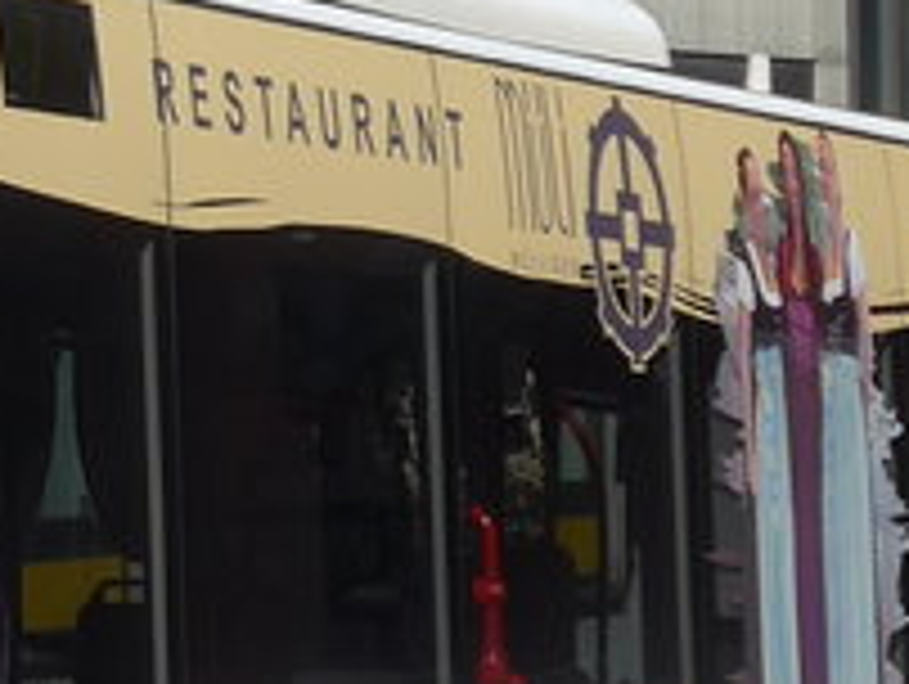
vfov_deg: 4.3
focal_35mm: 350
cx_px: -356
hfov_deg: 5.6
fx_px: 9202
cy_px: 108
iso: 80
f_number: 3.5
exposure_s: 1/1300
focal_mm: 12
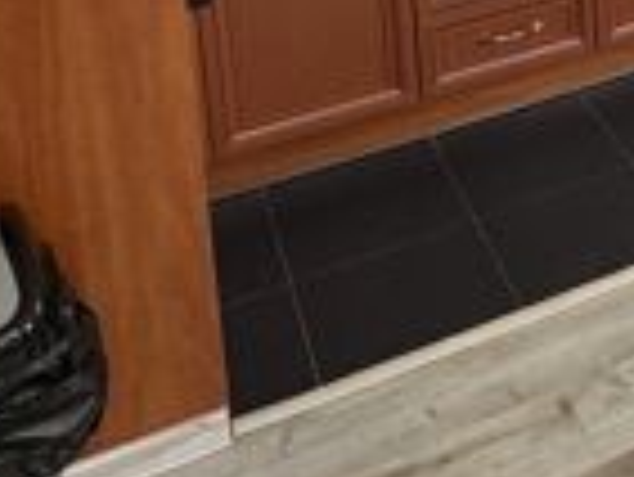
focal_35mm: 70
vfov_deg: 17.4
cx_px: 942
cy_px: -364
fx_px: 1283
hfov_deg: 22.8
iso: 100
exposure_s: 1/99
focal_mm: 2.22
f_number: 2.2
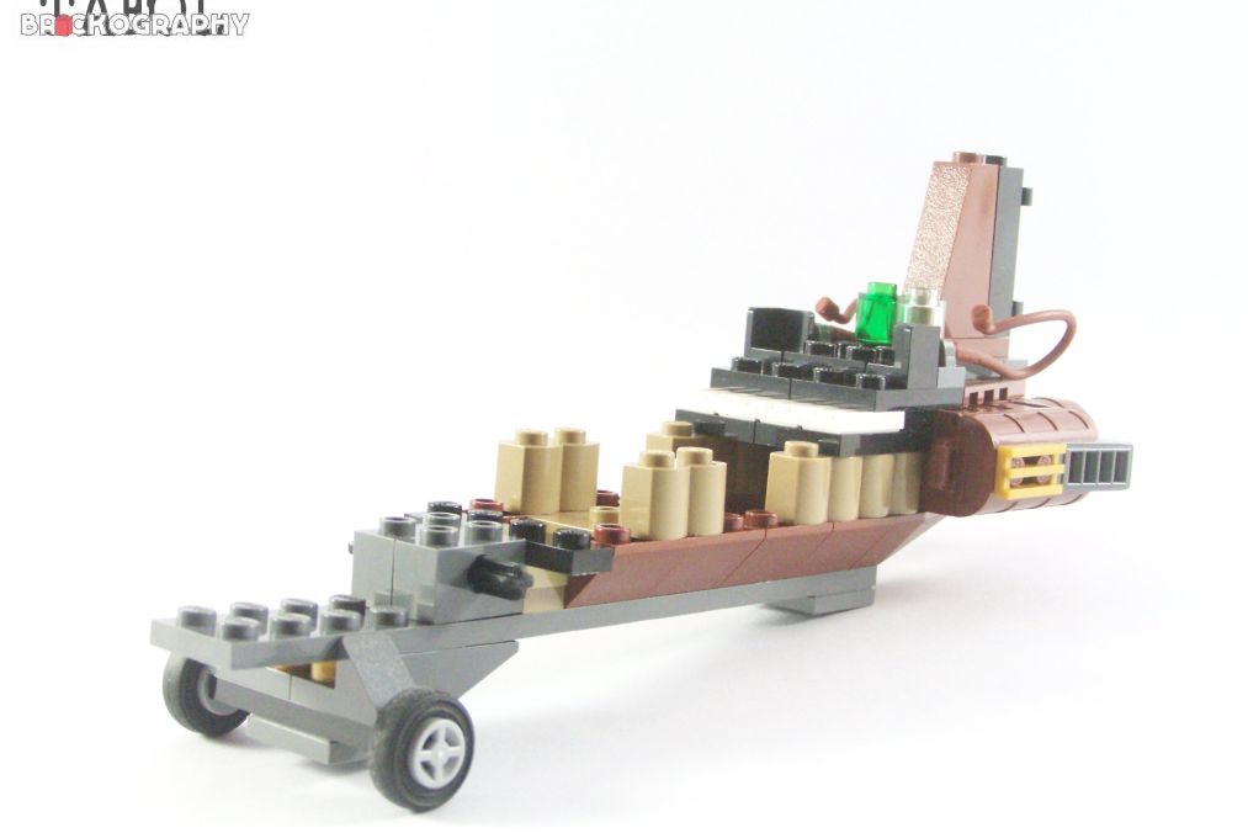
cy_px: 433
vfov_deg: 21.9
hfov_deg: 32.4
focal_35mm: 62
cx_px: 630
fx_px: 2150
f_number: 4
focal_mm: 9.8
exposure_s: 1/60
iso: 400
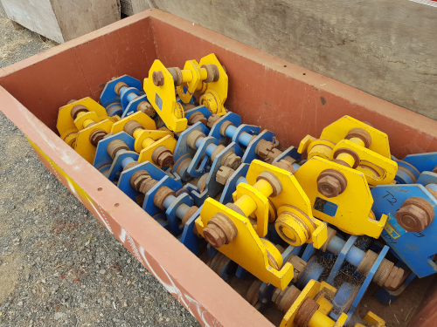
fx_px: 328
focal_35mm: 26
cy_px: 164
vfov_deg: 53.1
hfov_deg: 67.3
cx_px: 218
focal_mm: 4.2
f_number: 1.7
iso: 40
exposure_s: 1/292
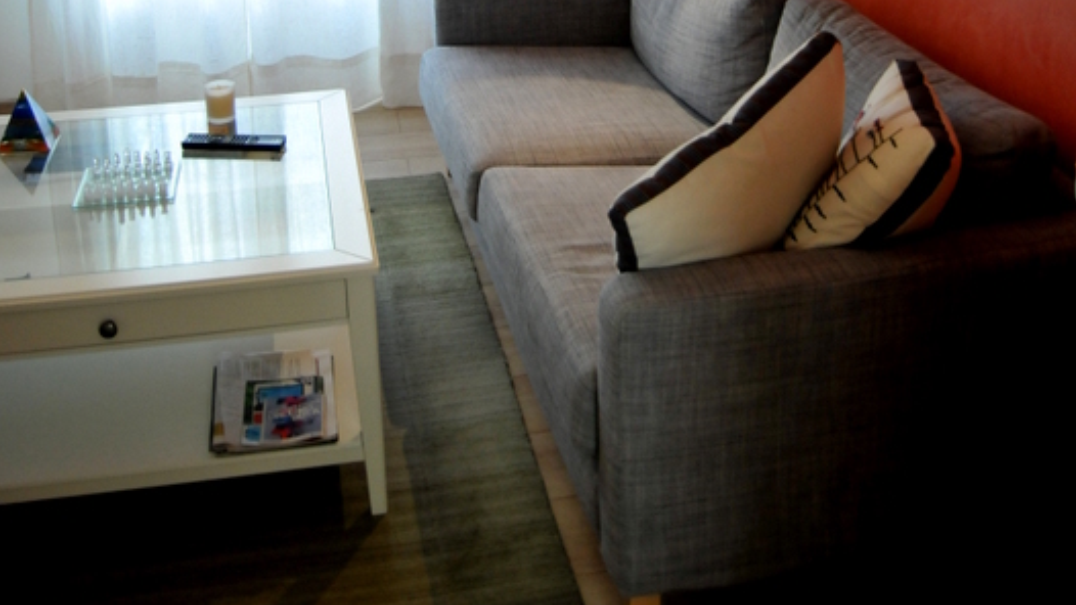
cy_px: -159
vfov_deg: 24.5
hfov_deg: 47.4
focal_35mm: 43
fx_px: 1227
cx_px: 540
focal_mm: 18
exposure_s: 1/80
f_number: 3.5
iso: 800
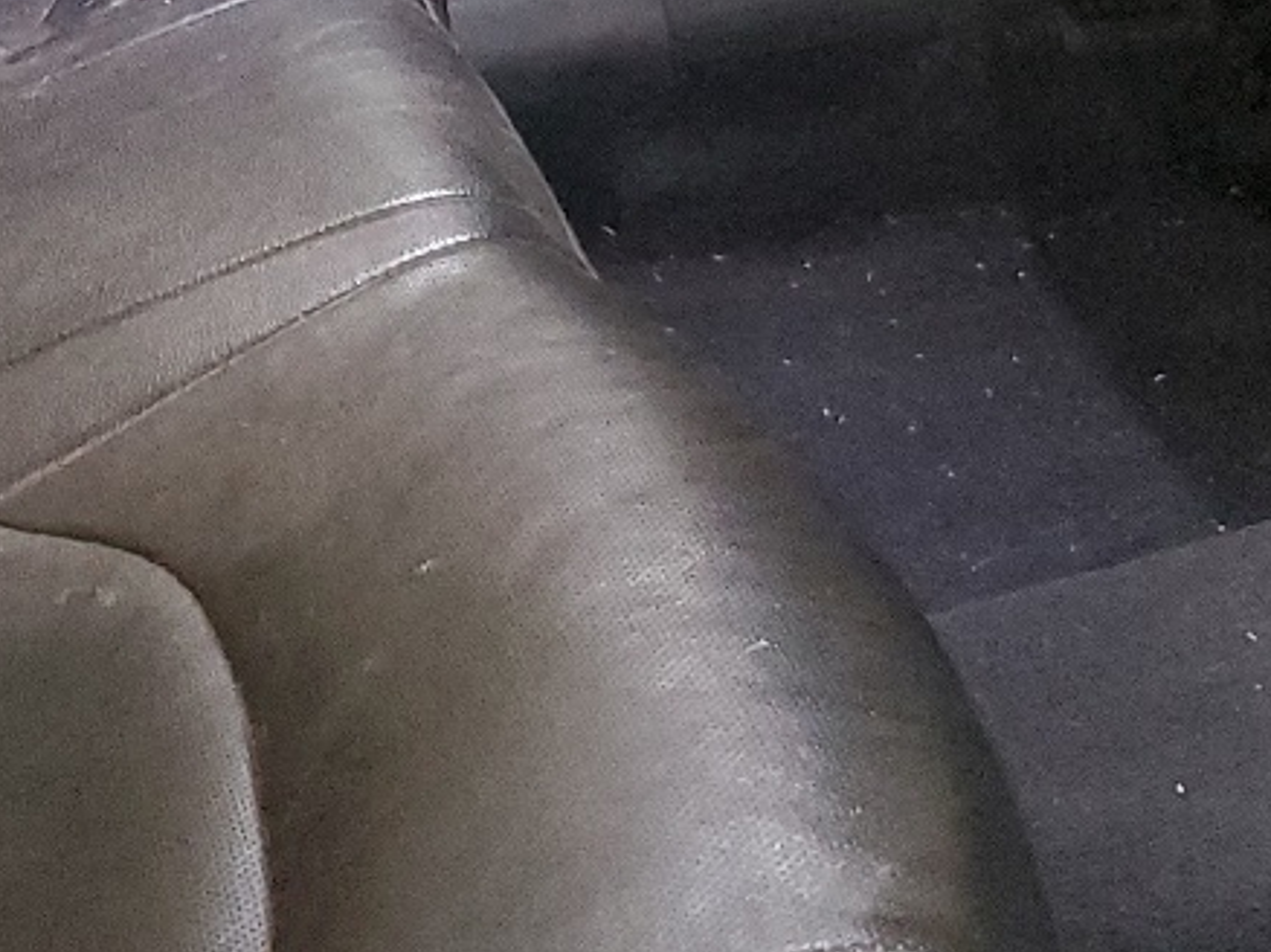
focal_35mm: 95
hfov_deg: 20.2
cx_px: 75
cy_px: 23
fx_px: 3486
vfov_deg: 15.3
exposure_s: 1/15
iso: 693
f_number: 1.5
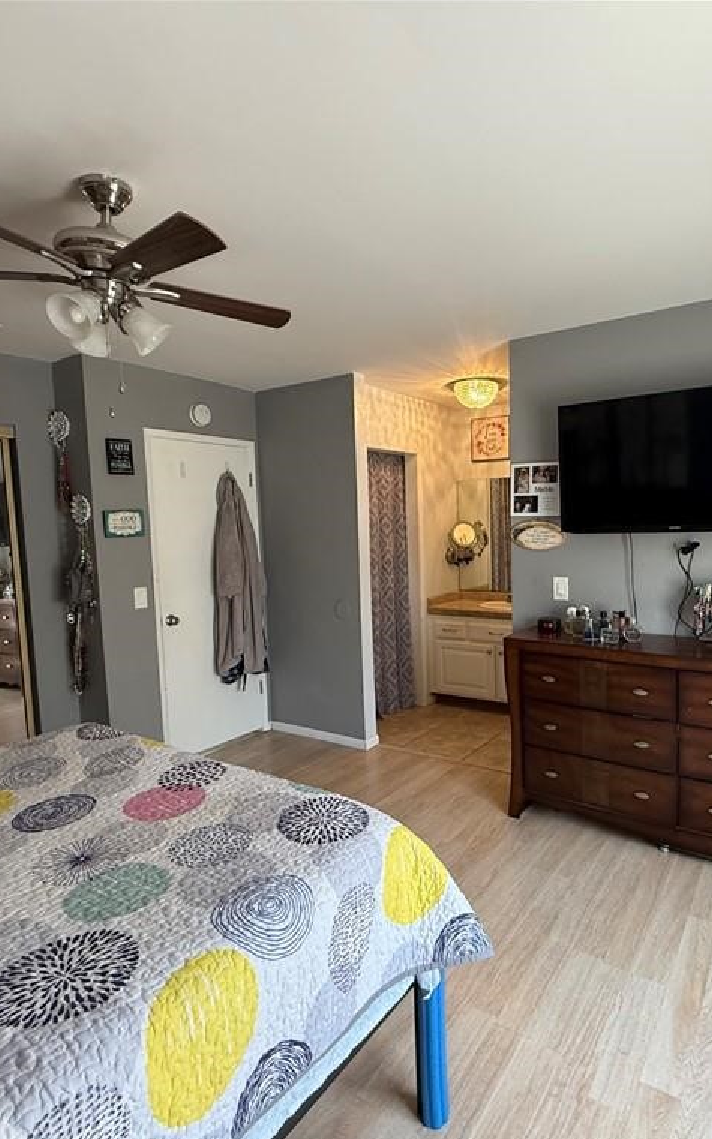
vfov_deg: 85.1
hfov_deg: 59.3
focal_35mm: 20
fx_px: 621
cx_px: 417
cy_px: 574
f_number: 2.2
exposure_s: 1/60
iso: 400
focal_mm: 2.22
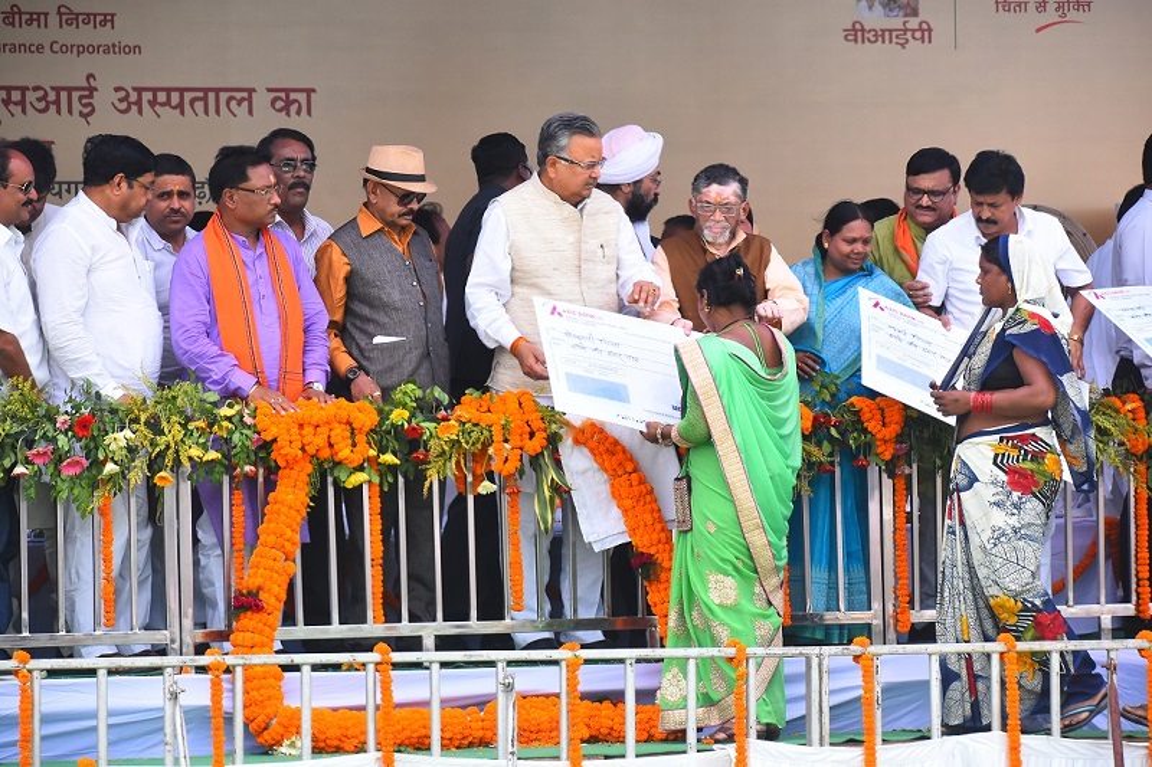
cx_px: 576
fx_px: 5566
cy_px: 384
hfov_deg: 11.8
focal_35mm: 174
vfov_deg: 7.9
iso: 1000
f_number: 5.6
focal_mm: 116
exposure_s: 1/1250
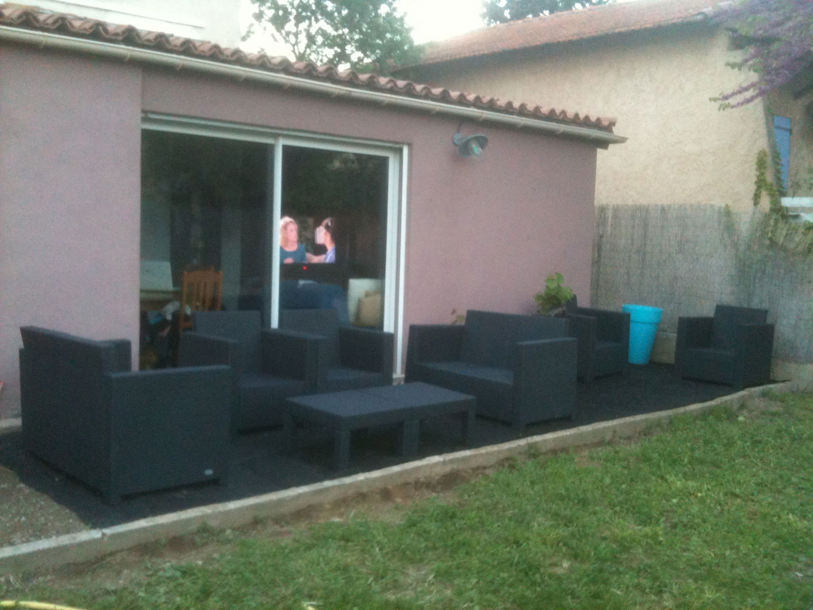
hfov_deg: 52.6
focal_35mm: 35
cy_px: 305
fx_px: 822
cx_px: 406
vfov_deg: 40.7
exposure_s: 1/15
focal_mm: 3.85
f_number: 2.8
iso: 200
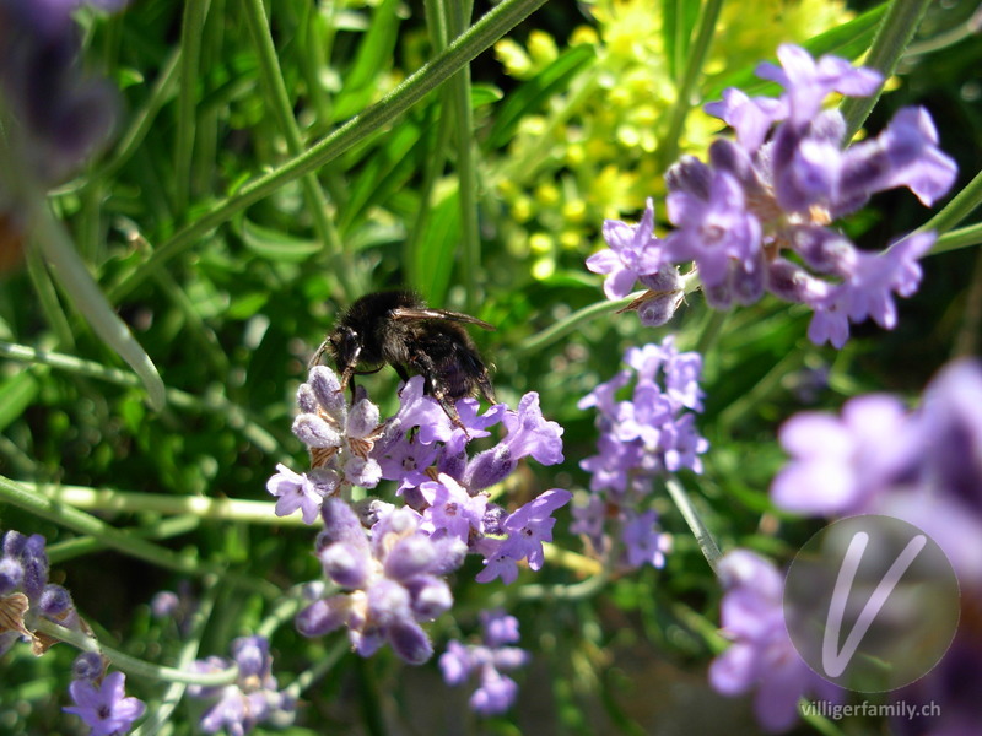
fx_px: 1078
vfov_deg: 37.7
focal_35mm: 38
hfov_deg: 49.0
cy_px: 368
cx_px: 491
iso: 79
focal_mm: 6.3
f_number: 2.9
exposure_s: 1/373
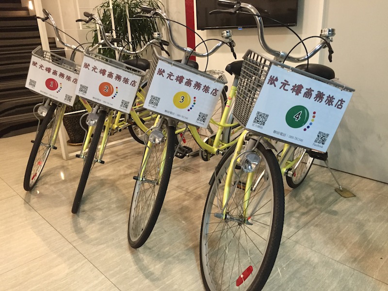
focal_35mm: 29
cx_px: 194
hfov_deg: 61.7
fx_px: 325
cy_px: 146
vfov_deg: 48.2
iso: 250
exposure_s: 1/24
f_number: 2.2
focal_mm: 4.15
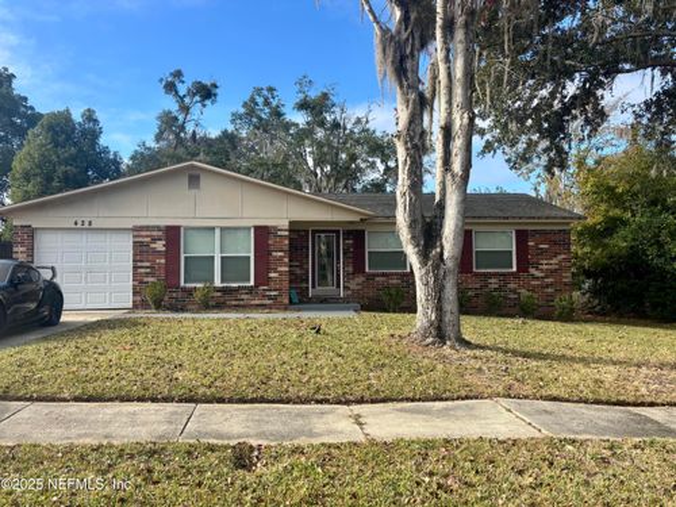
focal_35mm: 26
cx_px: 338
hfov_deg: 67.3
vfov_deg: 53.1
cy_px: 254
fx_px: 508
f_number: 1.6
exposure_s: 1/1642
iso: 50
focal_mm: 5.96
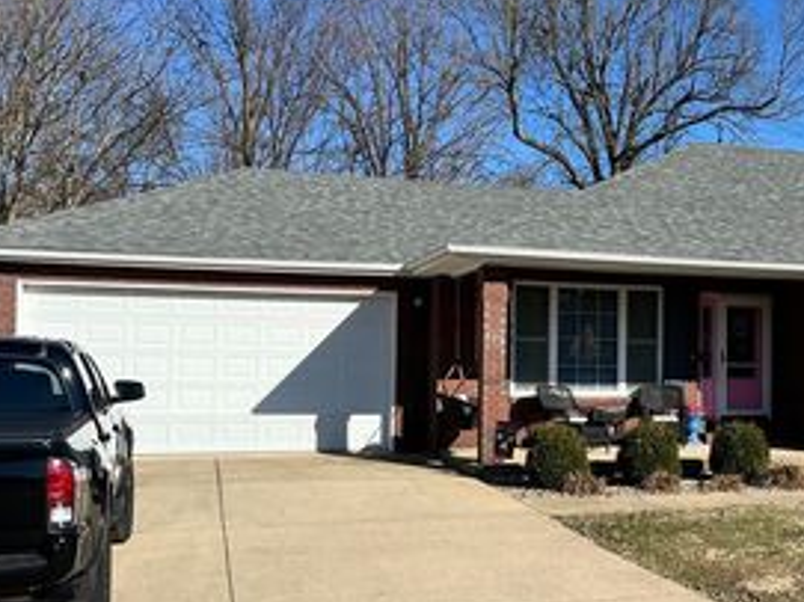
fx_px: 1114
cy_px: 319
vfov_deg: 30.2
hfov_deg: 37.9
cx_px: 670
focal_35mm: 48
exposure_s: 1/3413
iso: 50
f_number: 1.6
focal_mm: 5.1
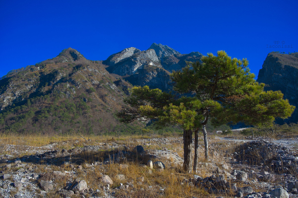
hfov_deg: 58.7
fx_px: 265
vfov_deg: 41.1
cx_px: 149
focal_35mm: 32
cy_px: 99
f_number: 5
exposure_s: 1/250
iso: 100
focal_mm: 32
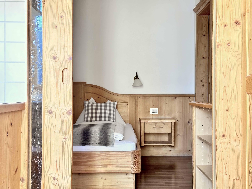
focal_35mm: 48
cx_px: 126
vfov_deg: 30.3
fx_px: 349
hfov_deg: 39.7
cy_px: 94
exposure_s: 1/60
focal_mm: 6.86
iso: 80
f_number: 1.78
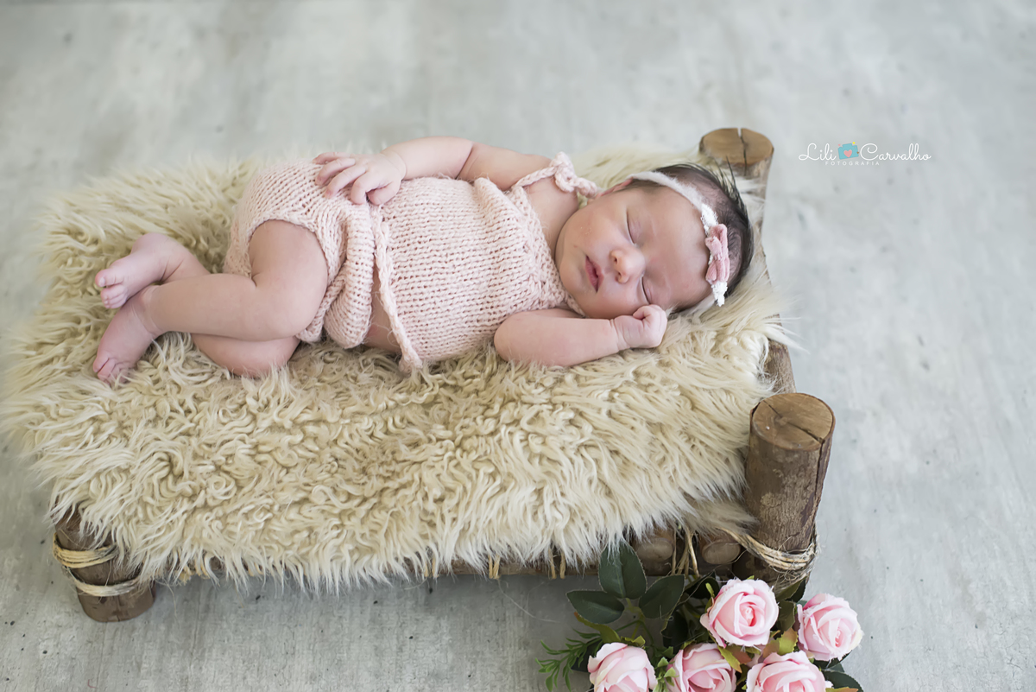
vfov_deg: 27.0
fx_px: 1439
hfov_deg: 39.6
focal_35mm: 50
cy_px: 346
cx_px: 518
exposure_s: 1/125
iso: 1600
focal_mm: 50
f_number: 3.5
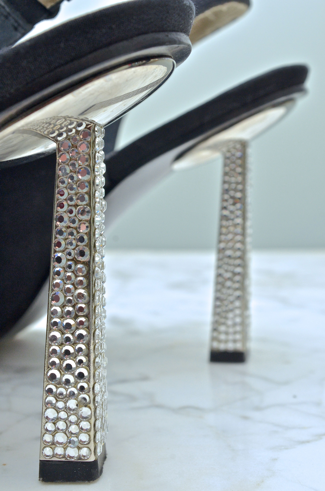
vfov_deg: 46.5
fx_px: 571
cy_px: 246
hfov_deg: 31.8
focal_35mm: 42
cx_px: 162
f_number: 9
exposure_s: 1/160
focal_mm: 28
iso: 800
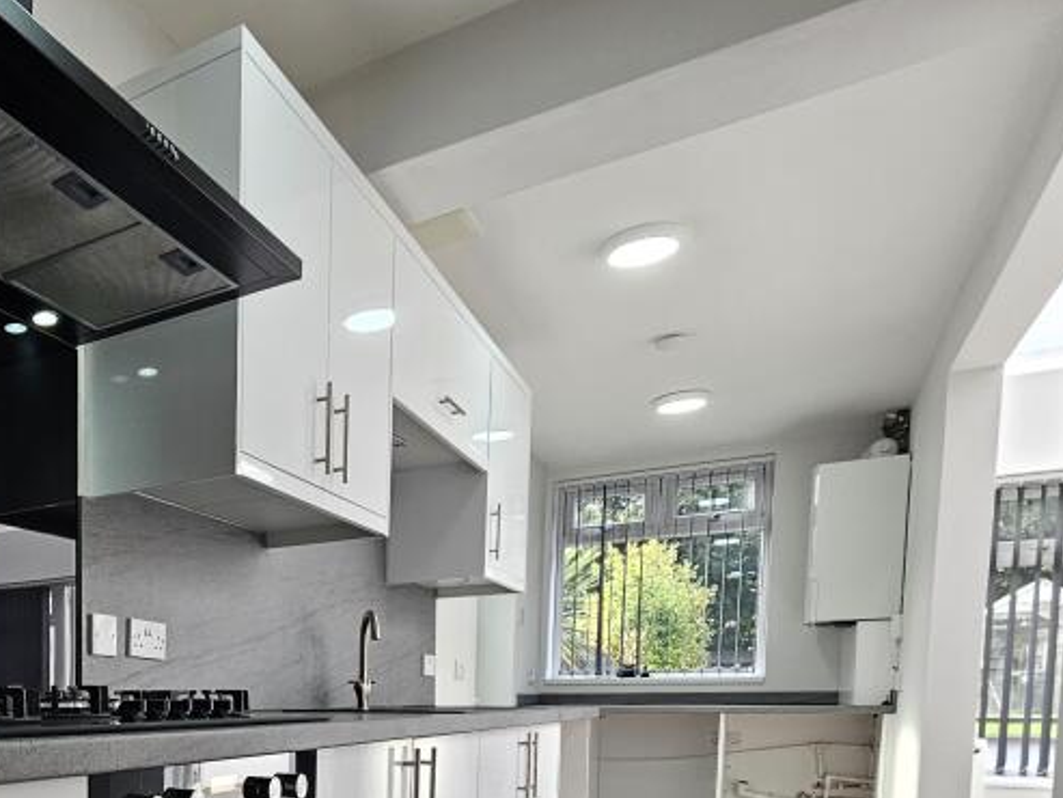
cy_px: 772
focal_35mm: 27
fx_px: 829
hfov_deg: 55.2
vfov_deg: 44.7
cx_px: 75
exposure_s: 1/190
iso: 125
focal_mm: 2.2
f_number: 2.2
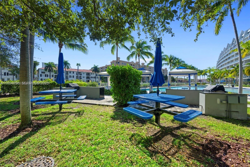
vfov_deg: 81.2
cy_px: 84
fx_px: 97
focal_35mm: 14
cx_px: 125
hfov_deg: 104.3
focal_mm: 14
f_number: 11
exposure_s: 1/125
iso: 100
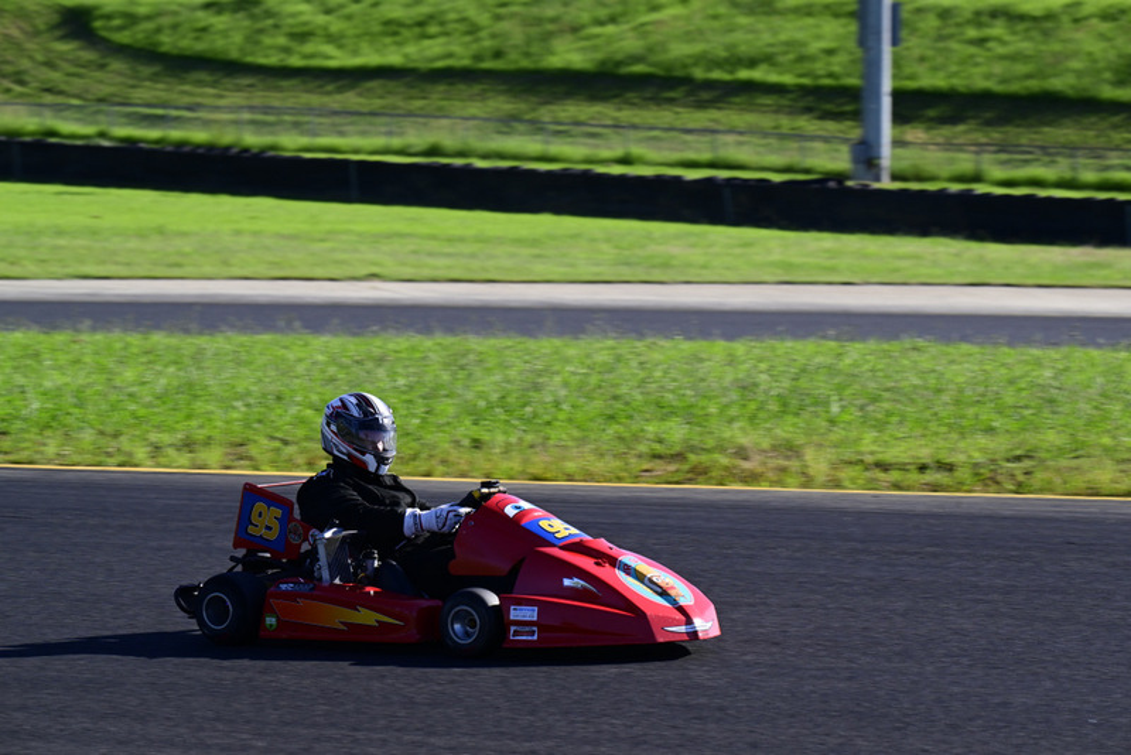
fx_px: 7857
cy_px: 378
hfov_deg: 8.2
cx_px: 566
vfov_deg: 5.5
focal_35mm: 250
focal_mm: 250
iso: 640
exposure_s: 1/640
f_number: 11
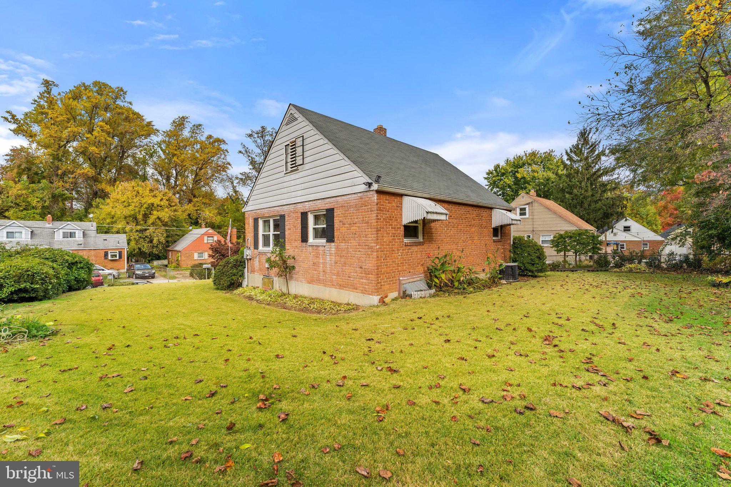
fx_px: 284
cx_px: 366
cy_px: 244
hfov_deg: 104.3
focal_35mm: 14
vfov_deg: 81.2
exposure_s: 1/1000
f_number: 8
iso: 640
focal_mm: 14
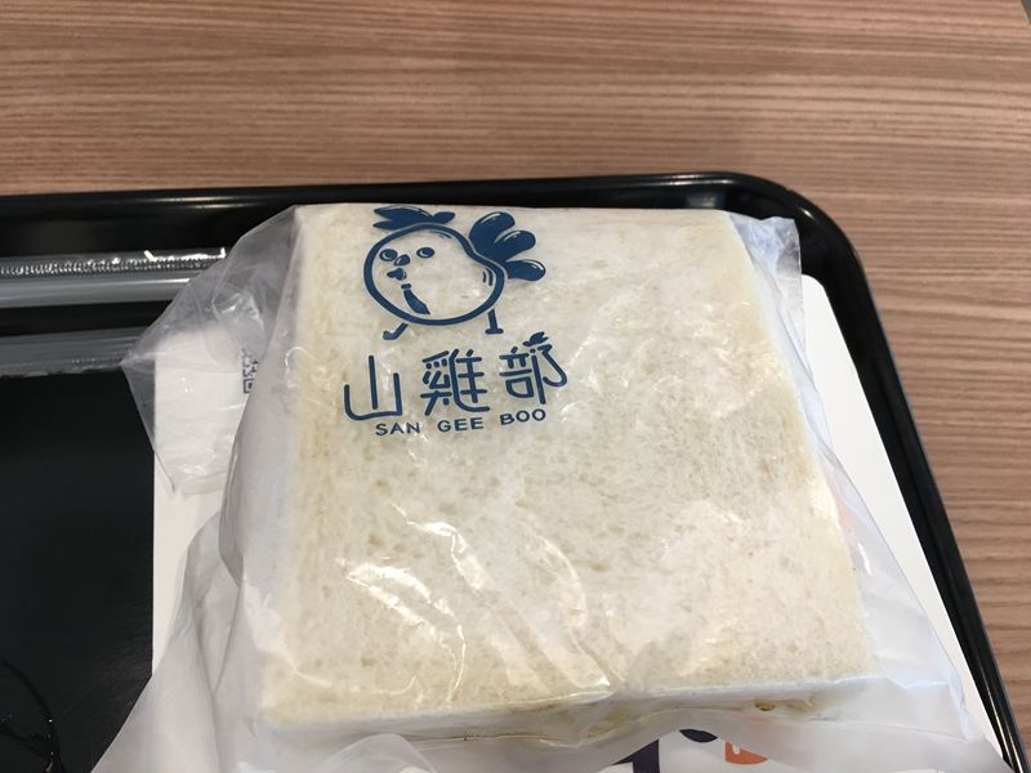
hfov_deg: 61.7
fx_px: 864
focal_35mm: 29
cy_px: 386
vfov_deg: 48.2
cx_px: 516
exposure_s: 1/30
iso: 40
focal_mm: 4.15
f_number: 2.2
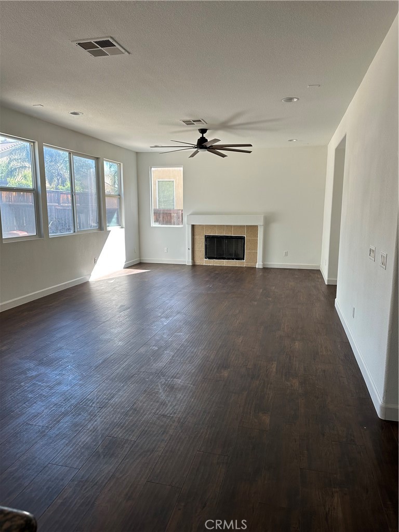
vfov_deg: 71.6
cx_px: 200
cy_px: 266
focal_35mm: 24
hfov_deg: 56.8
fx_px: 369
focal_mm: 6.86
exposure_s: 1/207
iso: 64
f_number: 1.78
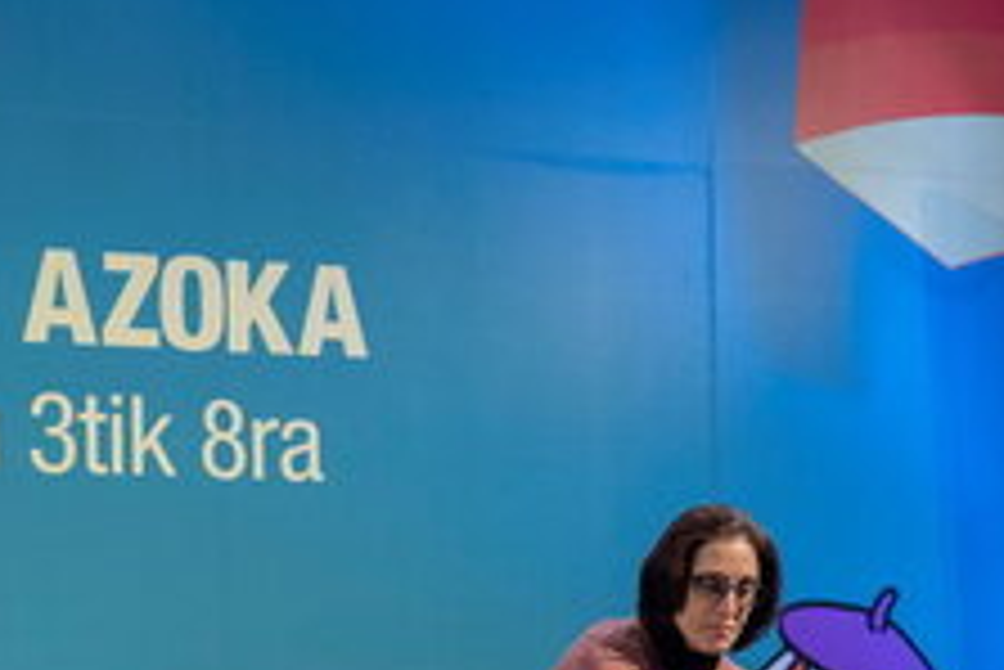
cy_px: 818
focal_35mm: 78
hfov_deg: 25.9
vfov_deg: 16.7
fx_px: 2177
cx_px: 369
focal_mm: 24
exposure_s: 1/200
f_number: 4
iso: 1600
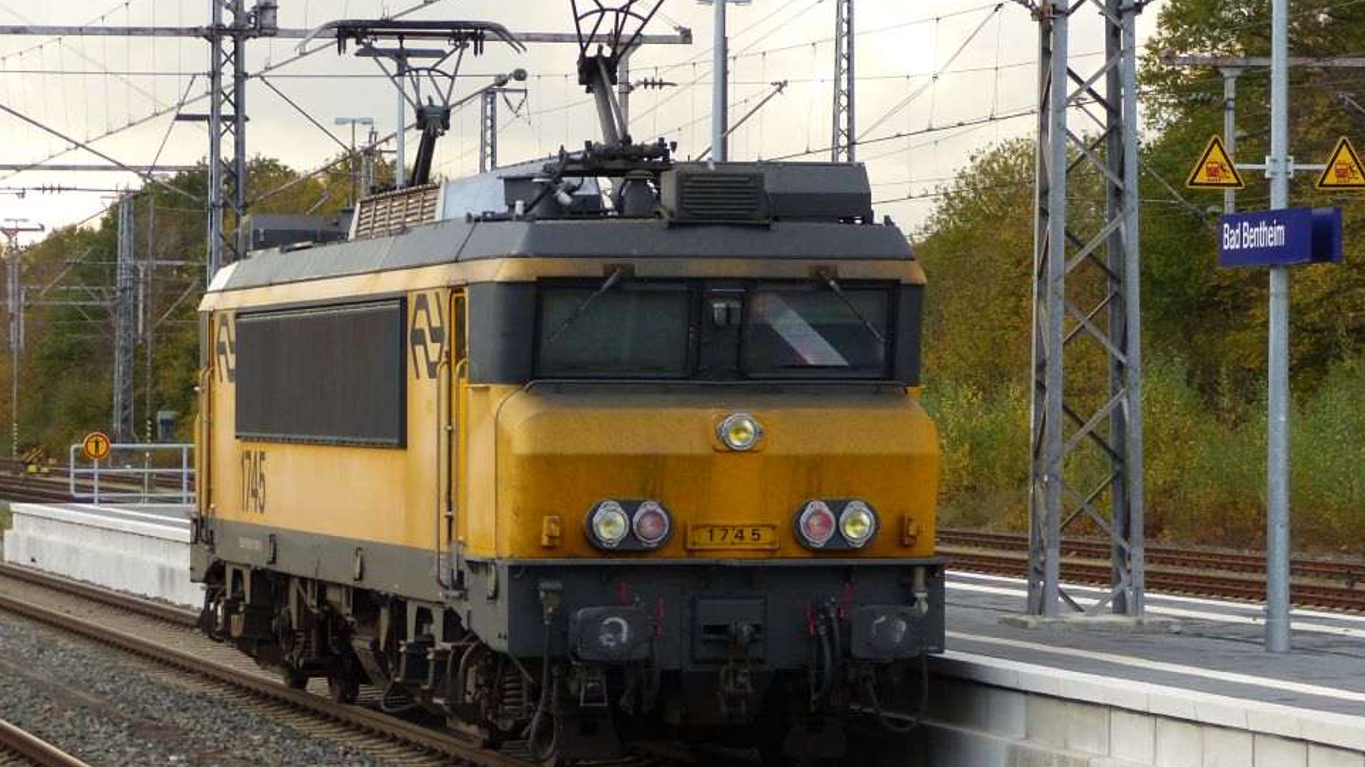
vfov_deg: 7.0
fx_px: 6297
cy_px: 414
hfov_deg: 12.4
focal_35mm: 174
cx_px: 780
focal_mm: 23.1
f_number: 2.8
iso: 200
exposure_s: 1/500
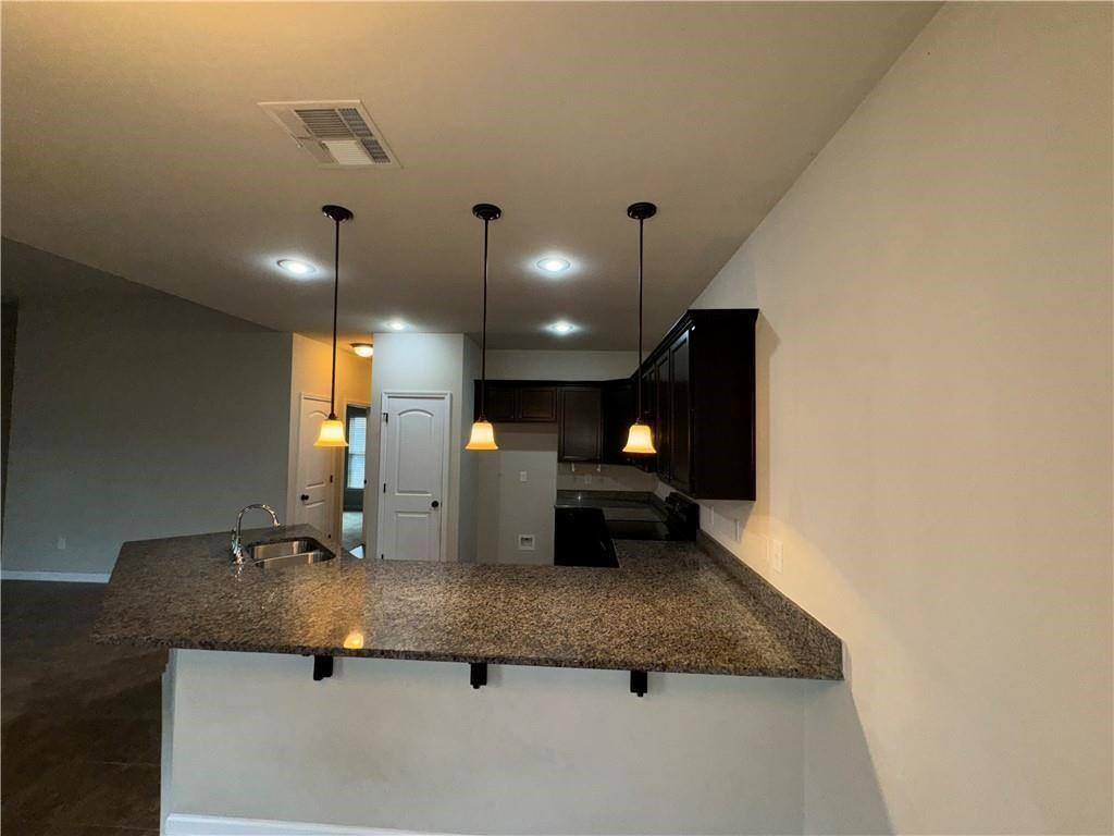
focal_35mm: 14
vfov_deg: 85.7
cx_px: 557
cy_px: 418
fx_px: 451
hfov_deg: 102.1
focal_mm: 2.22
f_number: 2.2
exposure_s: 1/87
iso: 80
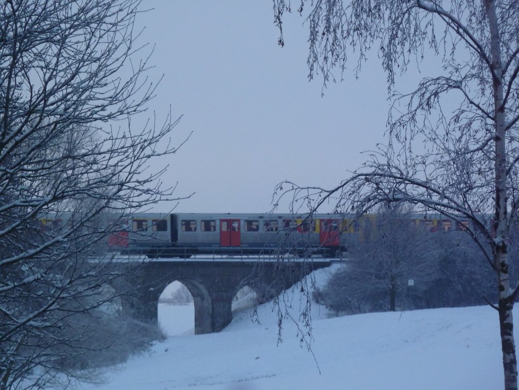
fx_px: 2204
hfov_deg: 13.4
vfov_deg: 10.1
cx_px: 260
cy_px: 195
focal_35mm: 147
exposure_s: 1/400
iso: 320
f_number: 4.5
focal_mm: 24.1
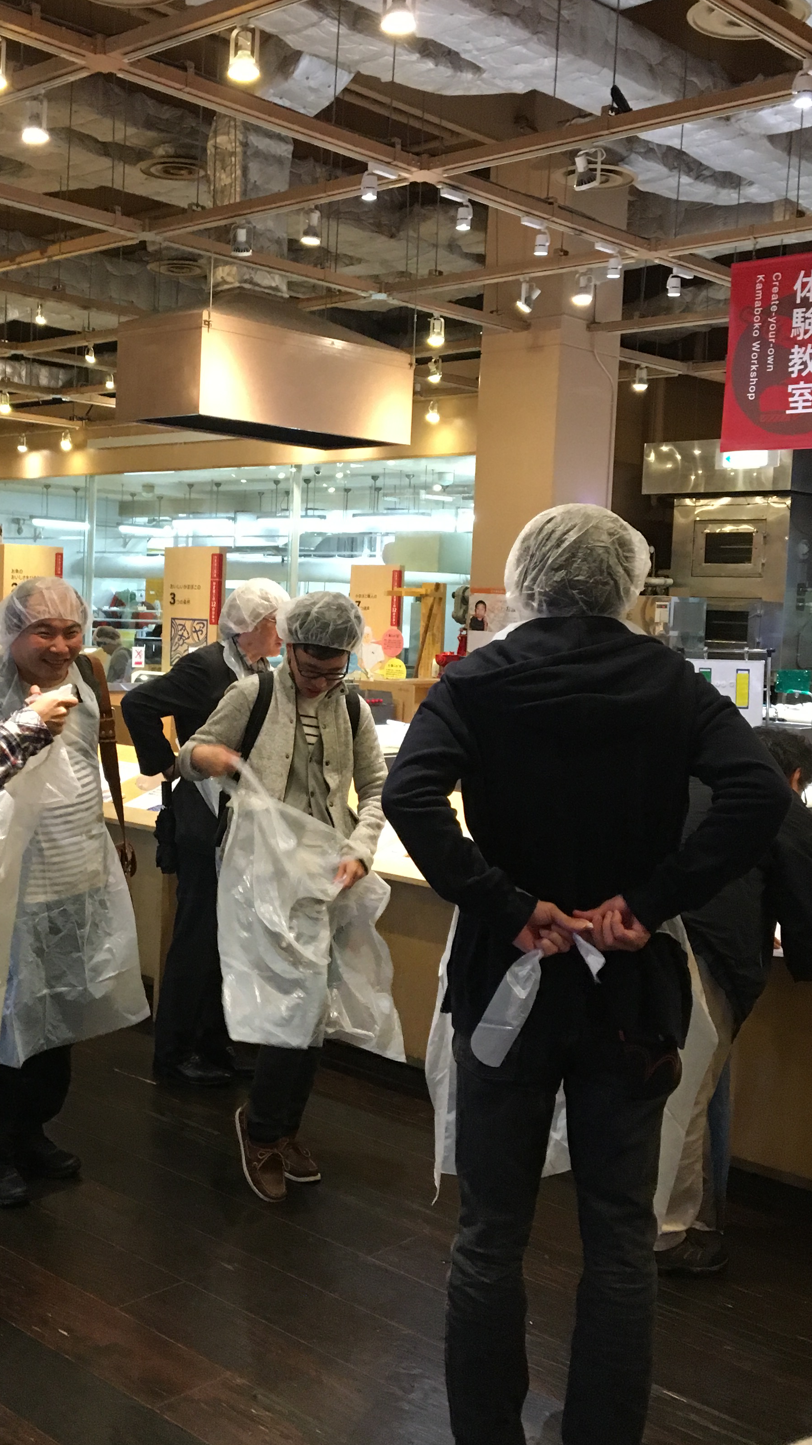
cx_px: 224
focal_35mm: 40
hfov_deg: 29.3
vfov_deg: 50.5
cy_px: 696
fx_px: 1531
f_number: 2.2
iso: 200
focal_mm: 4.15
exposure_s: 1/30
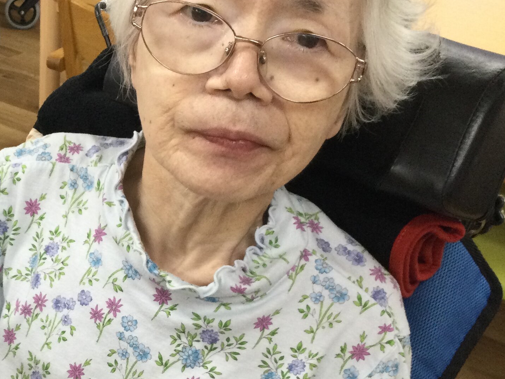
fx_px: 1036
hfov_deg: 26.9
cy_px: 304
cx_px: 107
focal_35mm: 71
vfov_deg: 20.5
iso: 80
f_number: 2.4
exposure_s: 1/30
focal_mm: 3.3
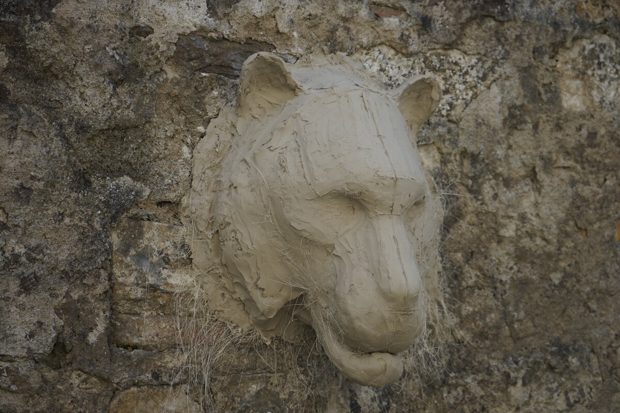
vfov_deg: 22.6
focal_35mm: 60
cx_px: 310
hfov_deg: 33.4
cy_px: 206
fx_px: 1033
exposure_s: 1/160
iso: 100
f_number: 5.6
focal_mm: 60
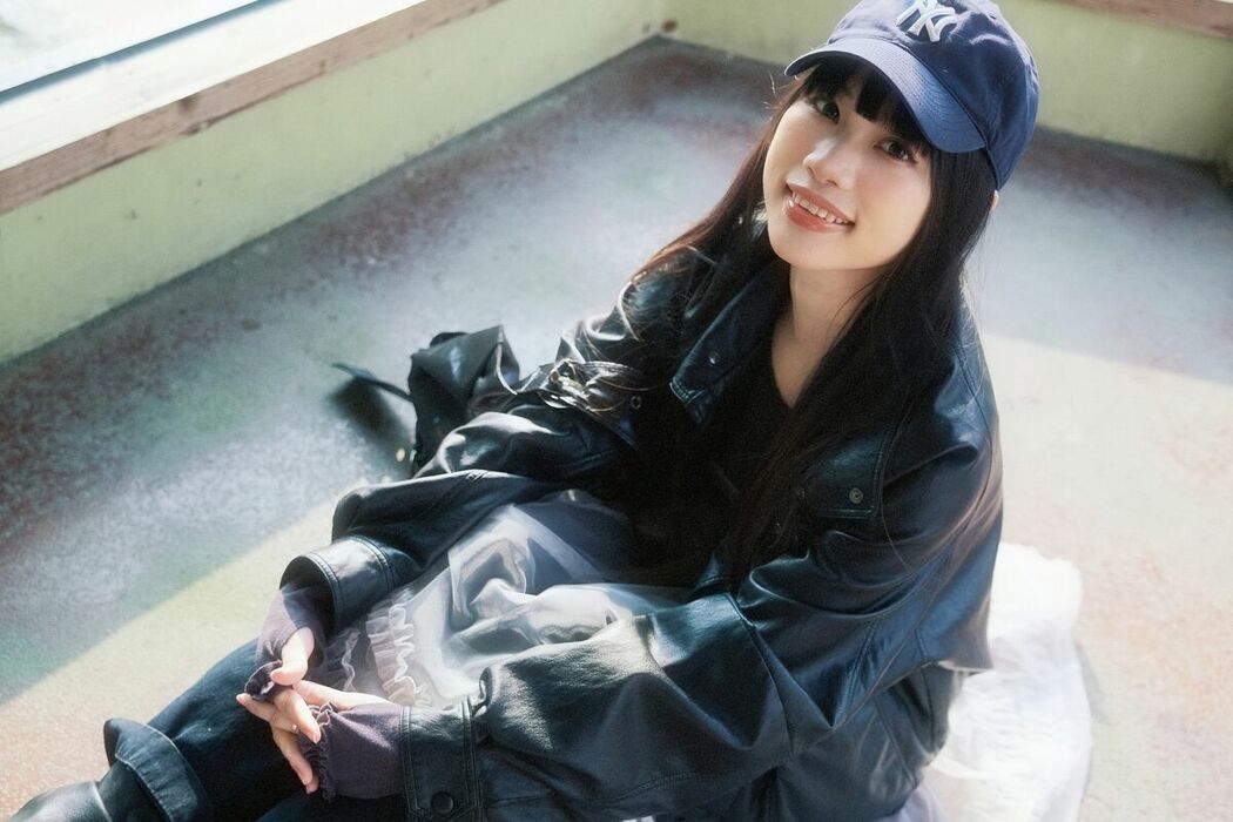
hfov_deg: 43.6
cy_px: 411
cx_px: 616
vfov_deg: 29.9
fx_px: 1541
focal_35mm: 45
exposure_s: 1/500
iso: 800
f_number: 2.8
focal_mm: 30.2
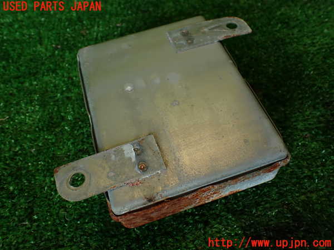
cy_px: 125
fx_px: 289
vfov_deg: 46.8
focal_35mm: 30
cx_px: 167
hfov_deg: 60.0
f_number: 2.3
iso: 100
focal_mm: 5.4
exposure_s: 1/80
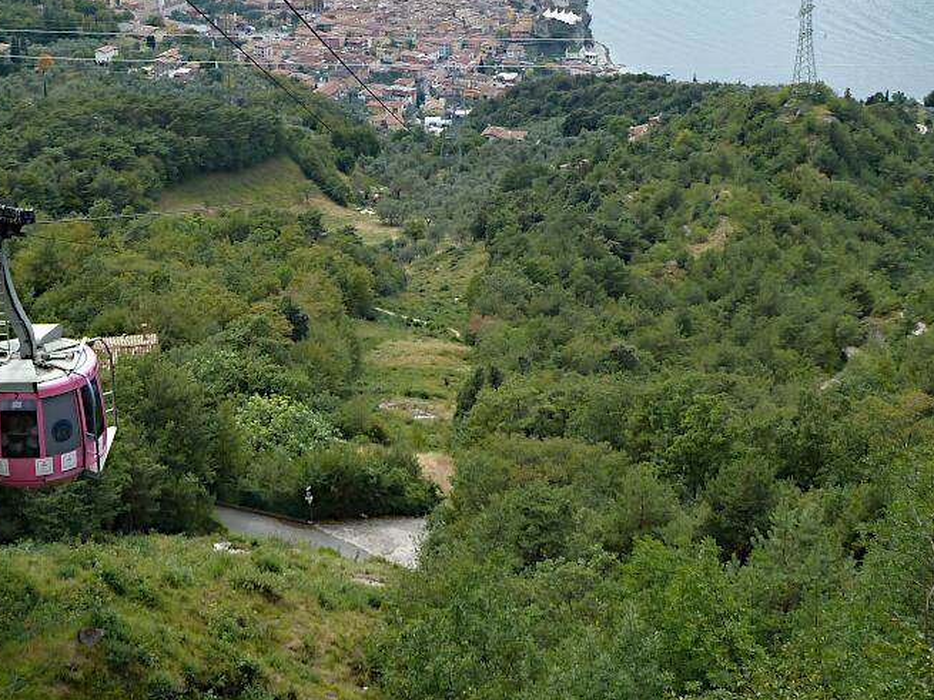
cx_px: 309
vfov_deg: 18.9
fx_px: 2077
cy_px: 113
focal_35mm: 77
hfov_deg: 25.2
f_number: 4
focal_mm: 6.9
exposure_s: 1/320
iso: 80
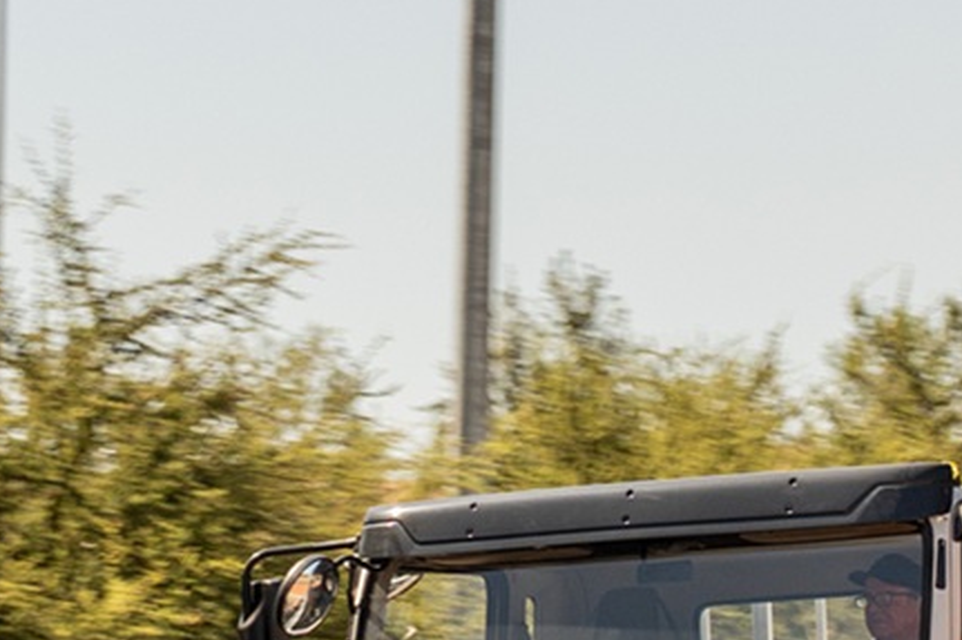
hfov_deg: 7.1
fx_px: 7719
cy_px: 604
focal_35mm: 289
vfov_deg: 4.7
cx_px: 551
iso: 160
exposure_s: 1/60
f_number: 4.5
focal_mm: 56
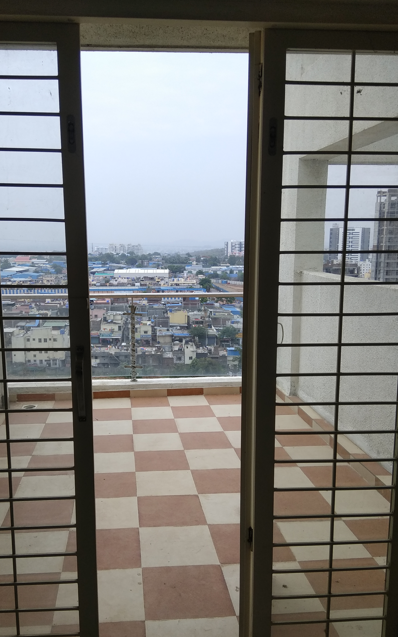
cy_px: 338
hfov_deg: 49.0
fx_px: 434
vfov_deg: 72.5
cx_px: 164
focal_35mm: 25
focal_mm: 3.57
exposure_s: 1/702
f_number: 2
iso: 100
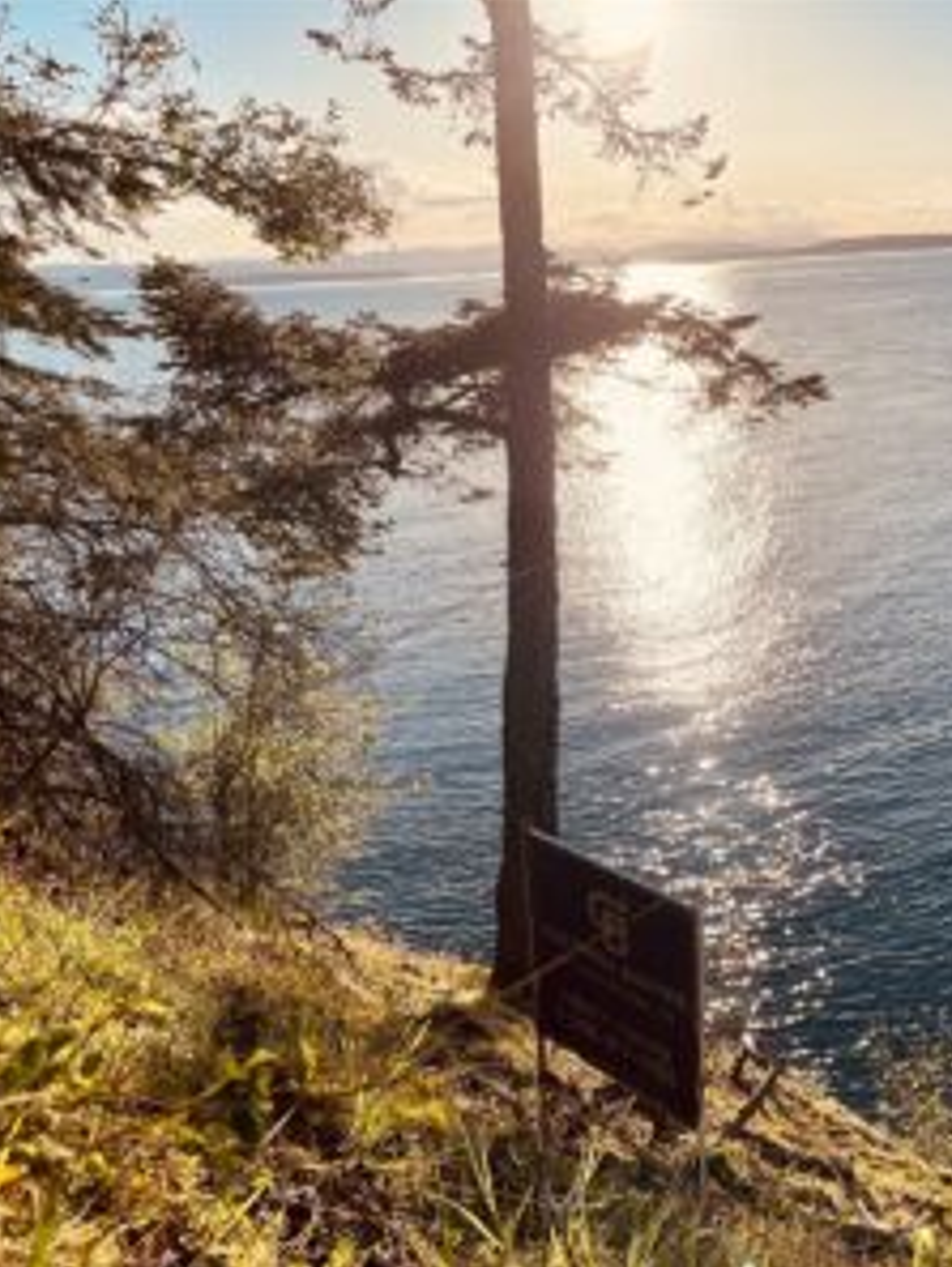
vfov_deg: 52.6
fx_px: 1282
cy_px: 636
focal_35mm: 35
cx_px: 670
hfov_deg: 40.0
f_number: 1.6
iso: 32
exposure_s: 1/6494
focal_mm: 4.2
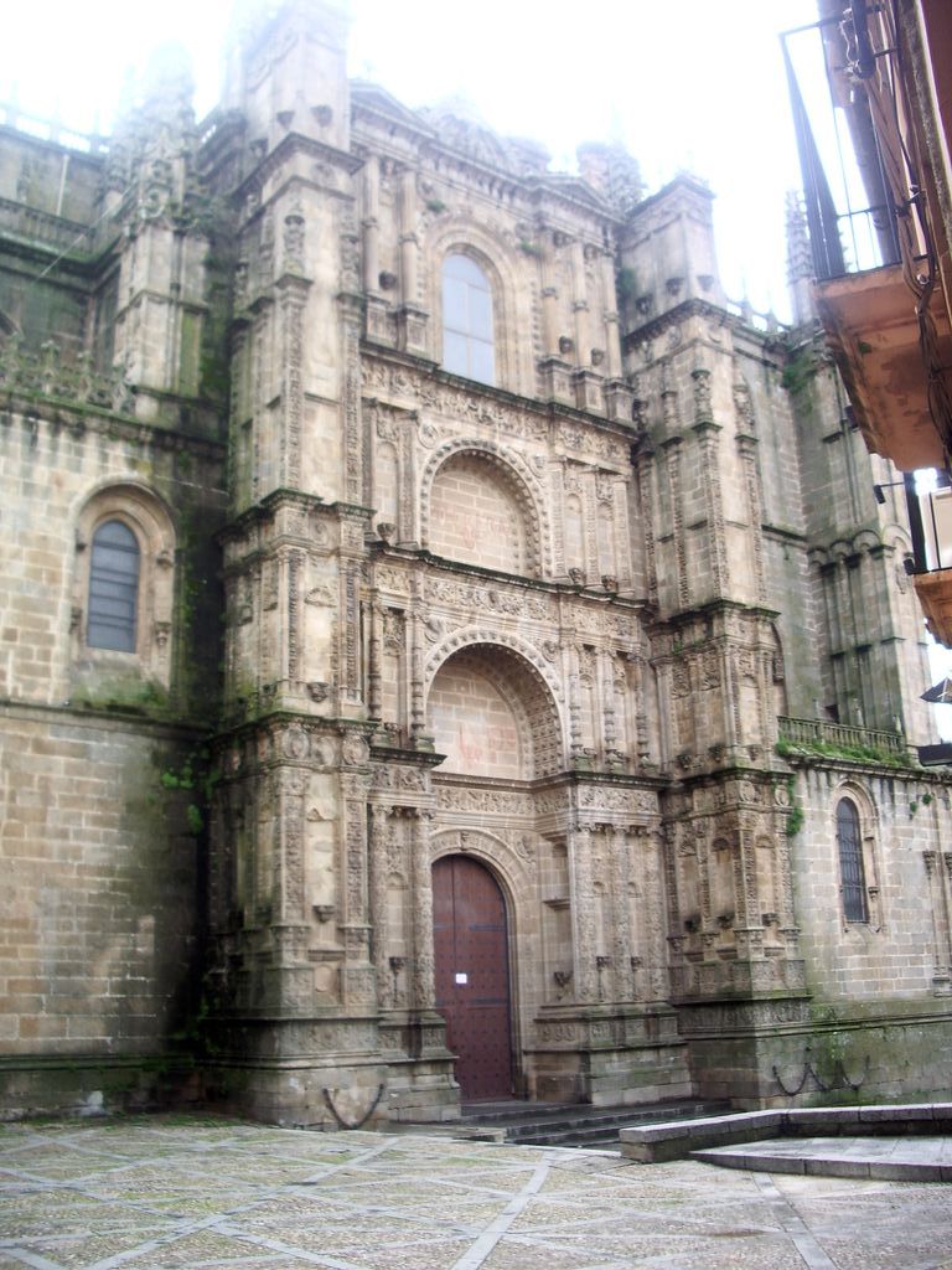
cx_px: 476
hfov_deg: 40.7
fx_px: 1283
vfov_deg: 52.6
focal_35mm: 35
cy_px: 635
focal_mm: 5.8
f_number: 2.6
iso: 50
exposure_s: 1/160
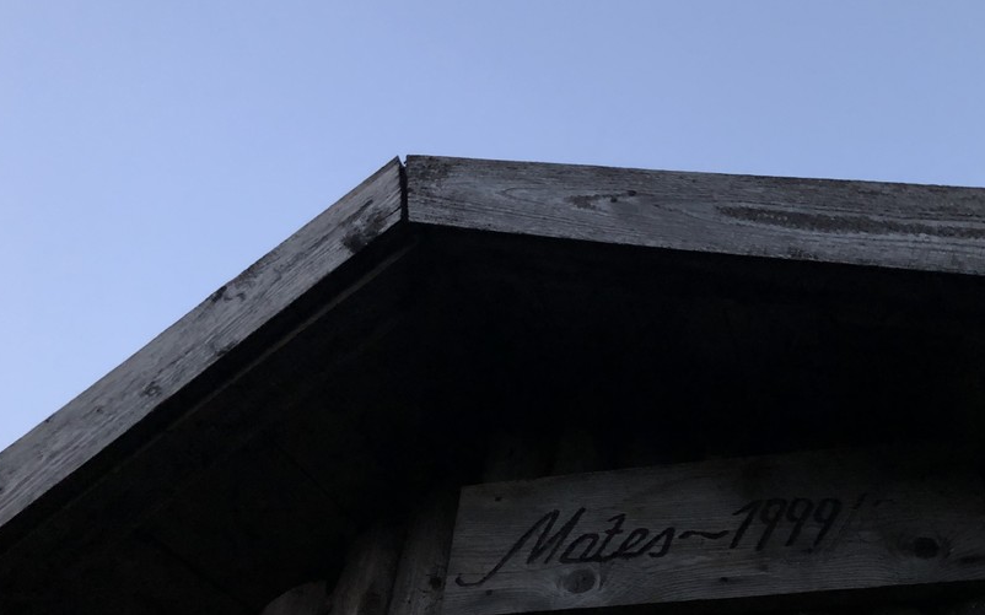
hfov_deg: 52.3
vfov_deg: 34.2
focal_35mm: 37
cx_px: 598
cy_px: 400
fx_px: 993
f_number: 1.8
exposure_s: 1/5
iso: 100
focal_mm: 3.99
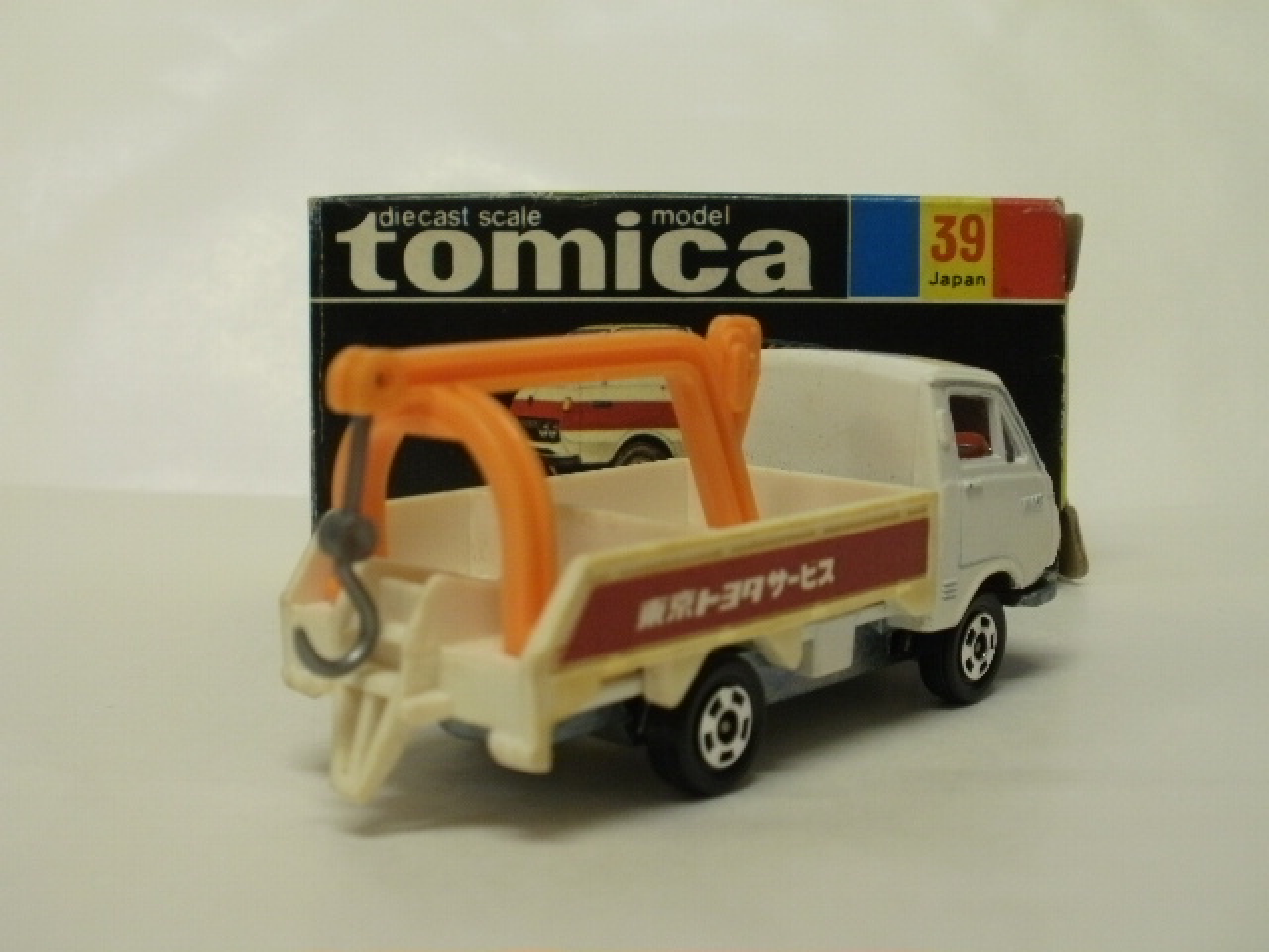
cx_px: 634
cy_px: 476
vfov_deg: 32.9
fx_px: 1613
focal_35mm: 44
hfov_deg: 42.9
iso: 125
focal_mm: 7.7
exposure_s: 1/13
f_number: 4
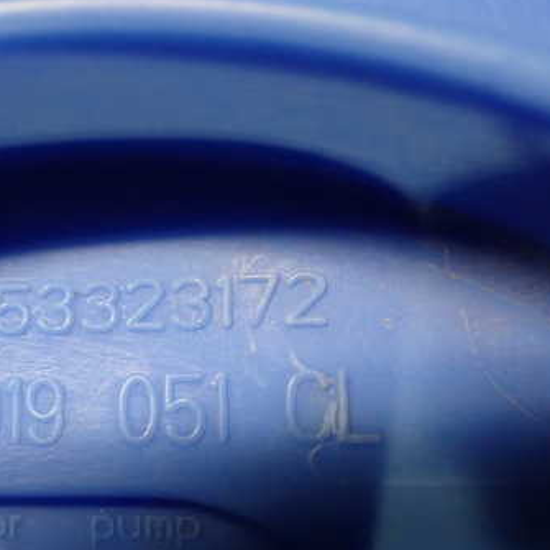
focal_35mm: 57
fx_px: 1025
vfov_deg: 30.0
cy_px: 333
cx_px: 67
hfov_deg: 29.0
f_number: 2.5
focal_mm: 6.37
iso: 400
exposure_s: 1/40
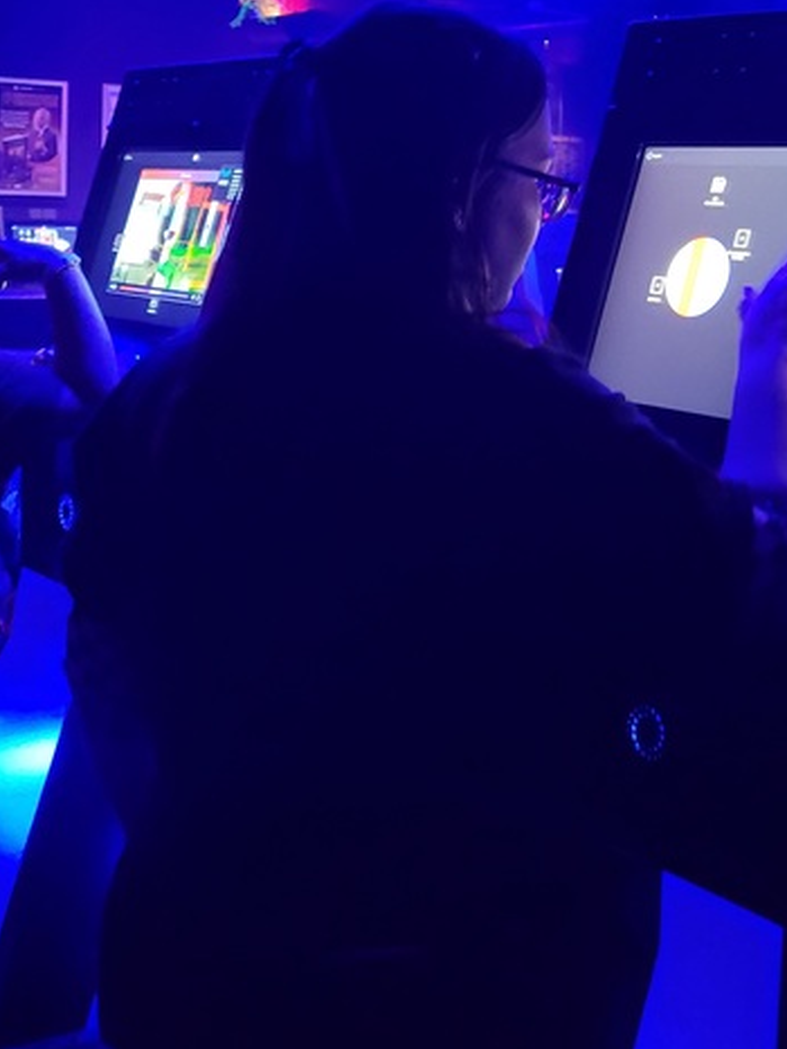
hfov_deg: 25.6
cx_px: 391
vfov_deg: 33.1
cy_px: 263
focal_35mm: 57
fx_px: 1729
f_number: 1.8
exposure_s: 1/24
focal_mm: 5.4
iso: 800
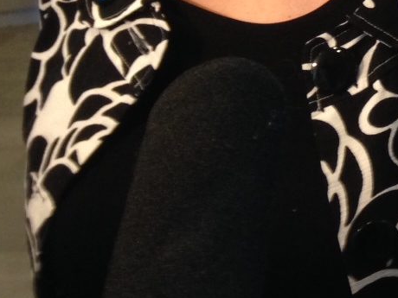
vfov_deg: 11.8
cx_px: 680
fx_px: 1345
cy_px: -207
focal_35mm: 117
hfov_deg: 15.0
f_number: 2.4
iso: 125
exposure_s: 1/20
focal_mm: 4.12
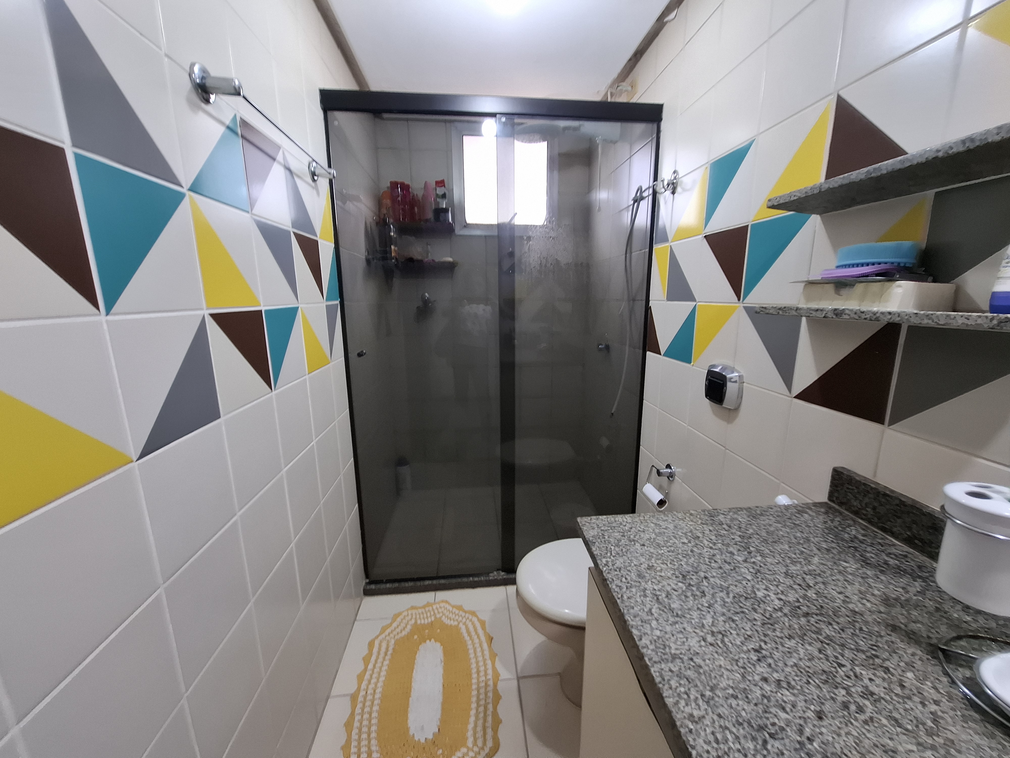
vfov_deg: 89.9
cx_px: 505
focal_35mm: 13
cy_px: 379
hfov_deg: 106.2
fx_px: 379
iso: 64
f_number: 2.2
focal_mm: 1.74
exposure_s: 1/24
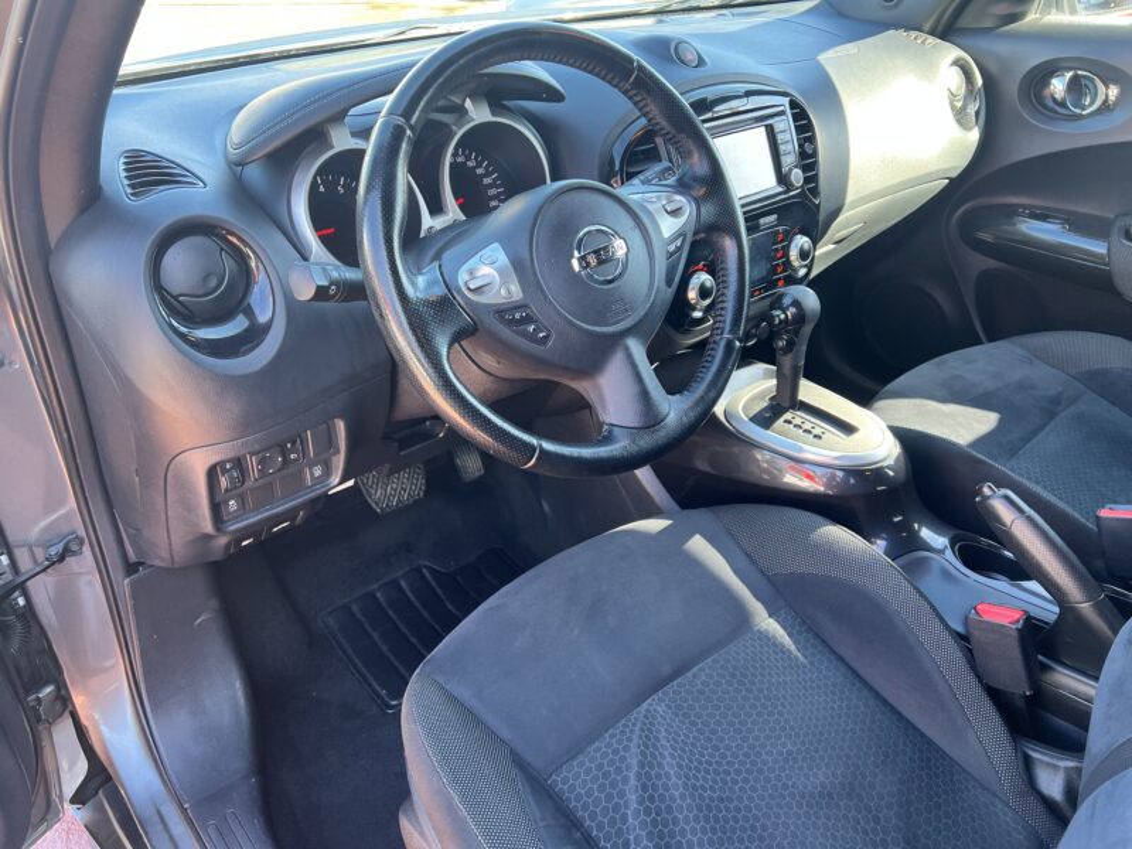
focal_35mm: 26
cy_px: 424
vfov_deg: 53.1
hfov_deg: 67.3
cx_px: 566
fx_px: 850
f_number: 1.5
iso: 125
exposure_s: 1/121
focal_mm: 5.7
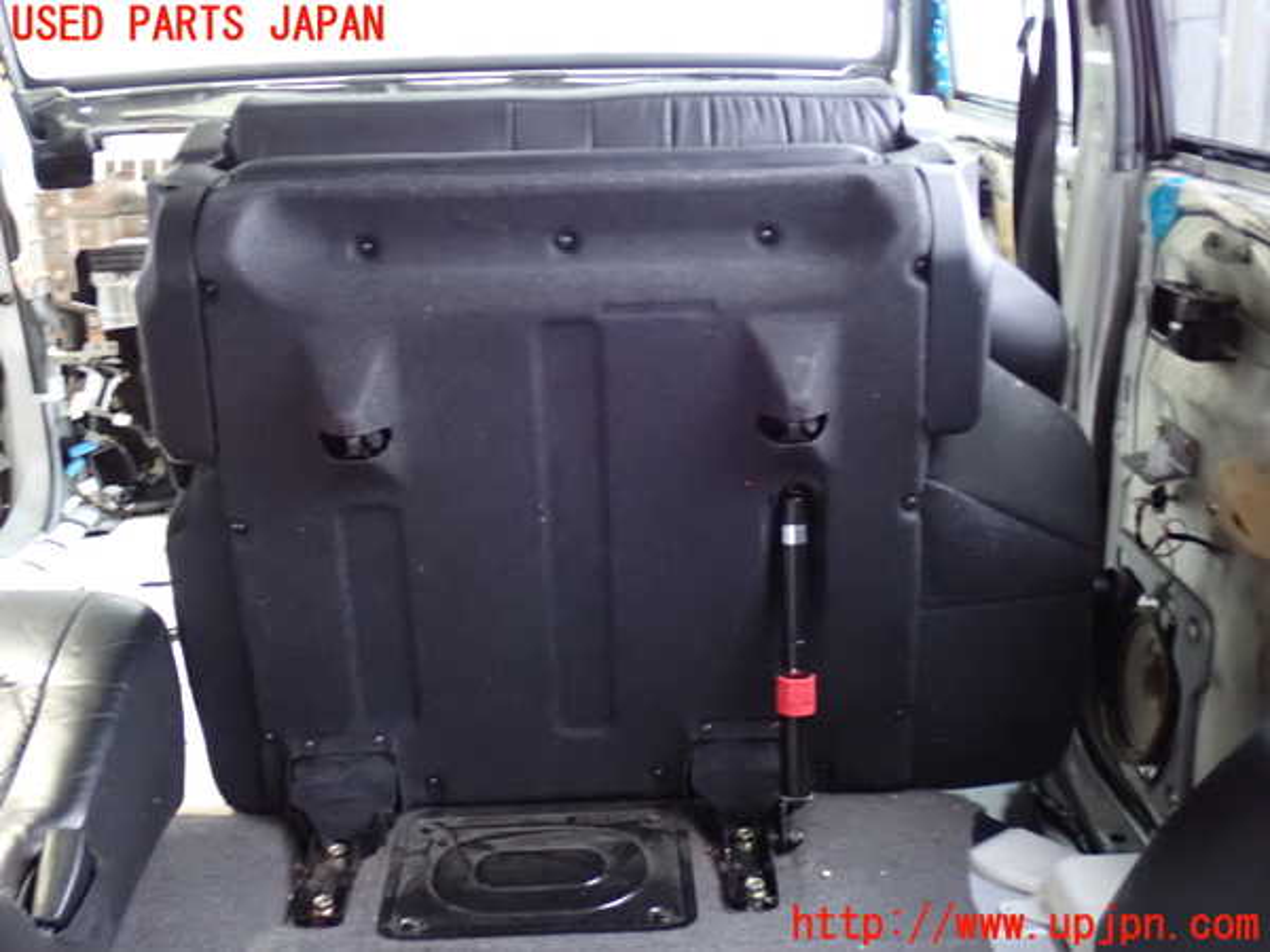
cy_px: 476
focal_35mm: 44
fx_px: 1614
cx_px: 635
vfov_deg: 32.9
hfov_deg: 42.9
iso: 1600
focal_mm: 7.84
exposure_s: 1/10
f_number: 2.9
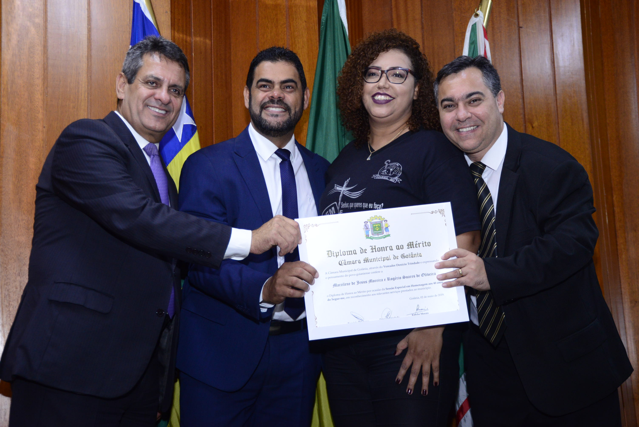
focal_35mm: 52
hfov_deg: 38.2
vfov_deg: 26.0
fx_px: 923
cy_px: 214
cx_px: 320
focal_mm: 52
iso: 2500
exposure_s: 1/125
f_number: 4.8
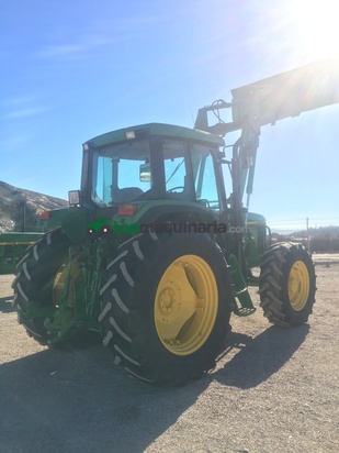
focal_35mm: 29
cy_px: 226
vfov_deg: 61.7
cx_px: 170
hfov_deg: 48.2
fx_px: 379
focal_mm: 4.15
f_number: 2.2
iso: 25
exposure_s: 1/905
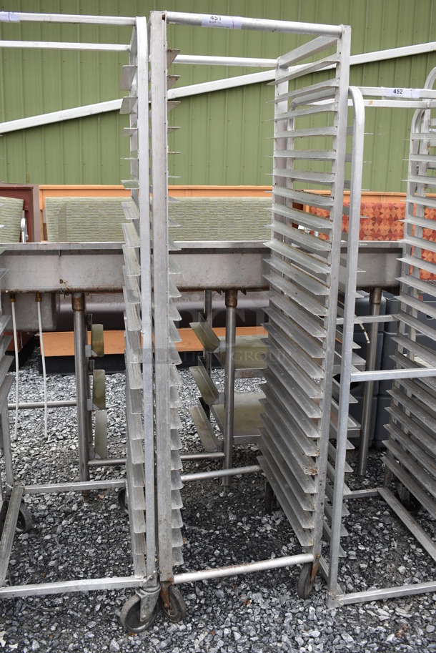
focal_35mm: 34
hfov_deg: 38.4
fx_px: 626
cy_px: 326
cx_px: 218
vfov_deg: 55.1
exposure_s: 1/250
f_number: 5.6
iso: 220
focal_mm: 23
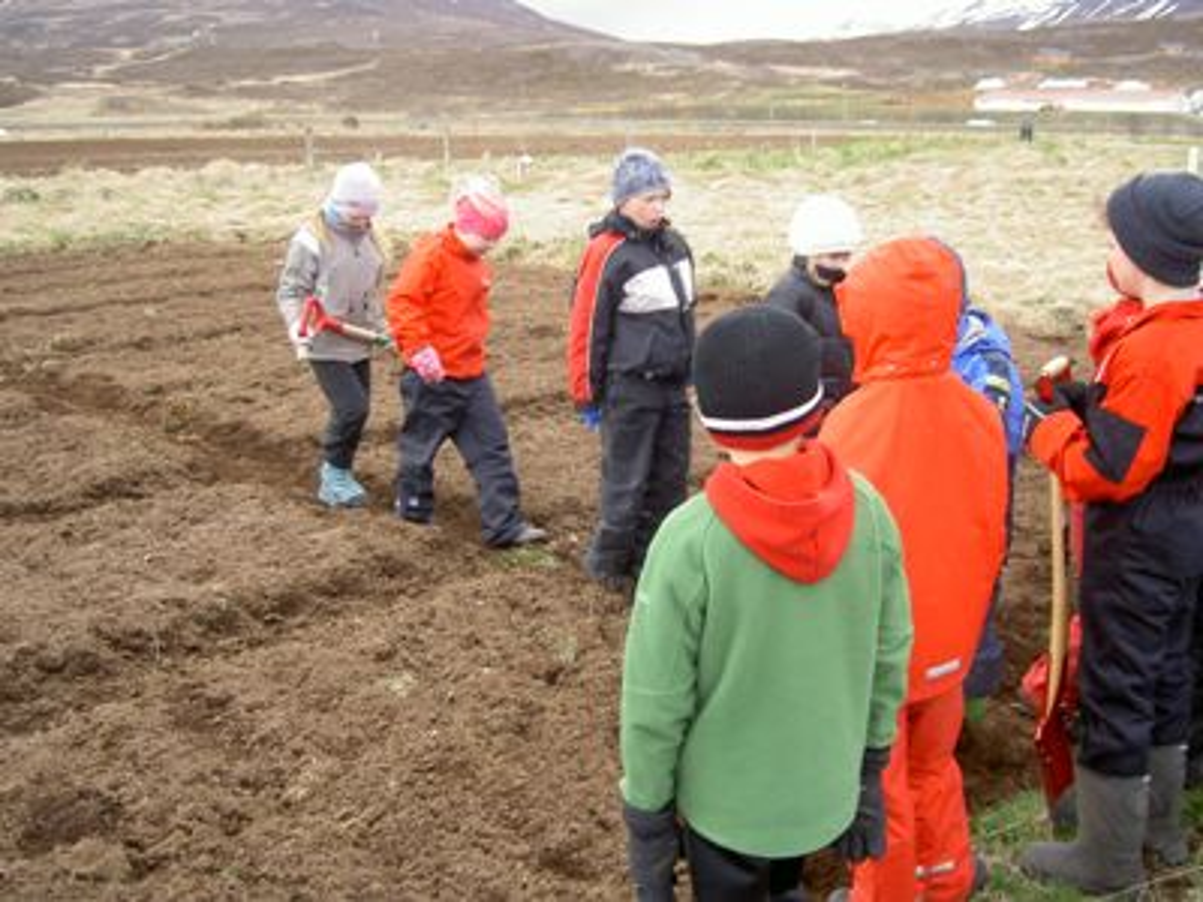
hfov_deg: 47.9
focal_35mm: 39
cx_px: 602
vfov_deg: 36.8
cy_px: 451
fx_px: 1355
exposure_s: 1/125
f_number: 2.8
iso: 100
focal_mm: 8
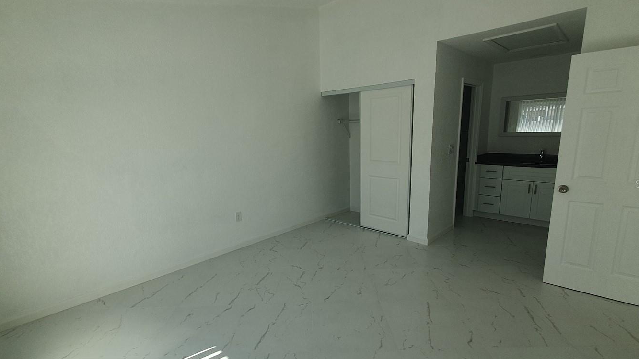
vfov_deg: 63.9
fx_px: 288
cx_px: 297
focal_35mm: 17
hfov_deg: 95.8
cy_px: 184
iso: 50
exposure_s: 1/359
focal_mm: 1.8
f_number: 2.2
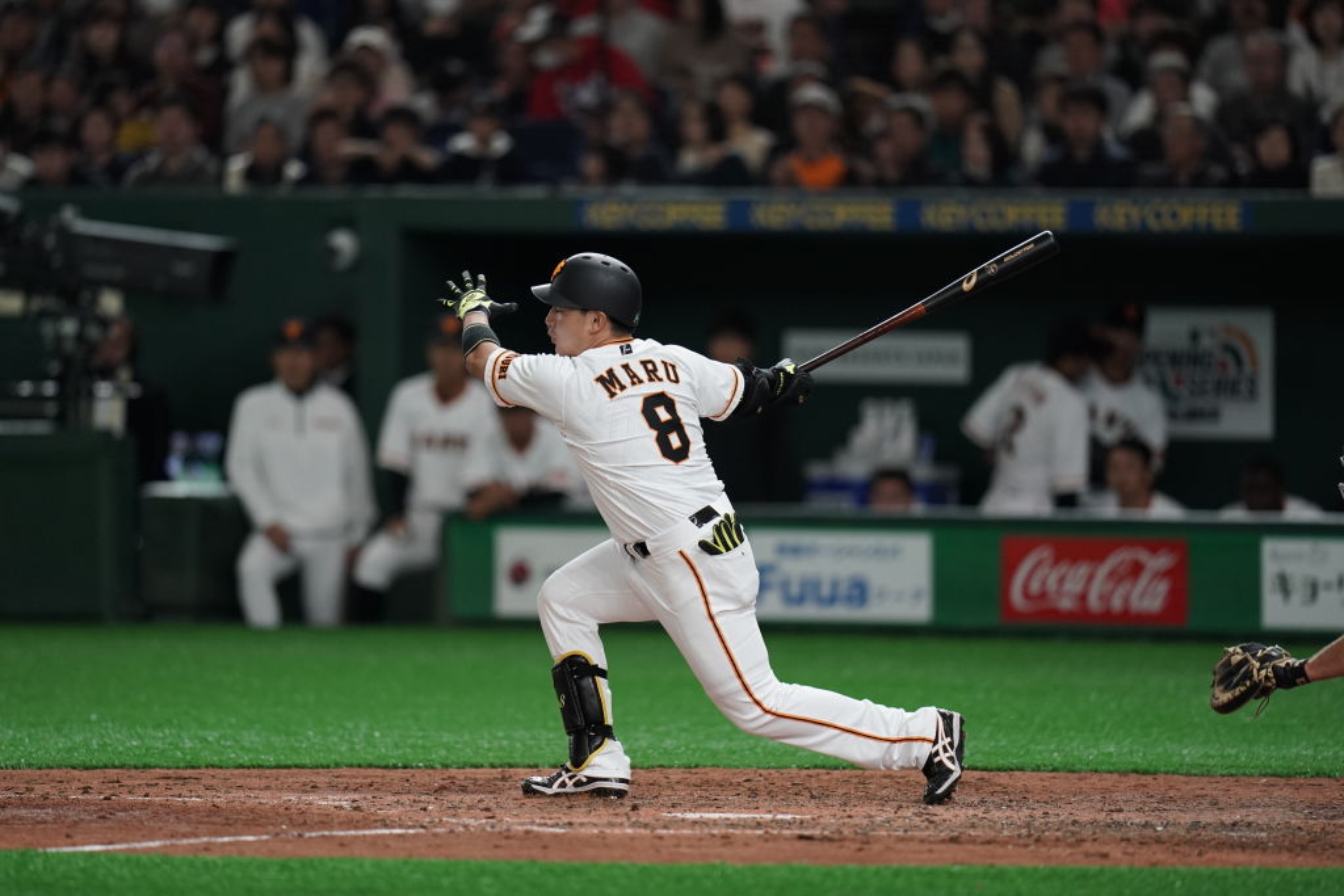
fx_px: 14934
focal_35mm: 400
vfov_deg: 3.4
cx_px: 672
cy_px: 448
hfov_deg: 5.2
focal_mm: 400
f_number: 2.8
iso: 2000
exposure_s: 1/1600
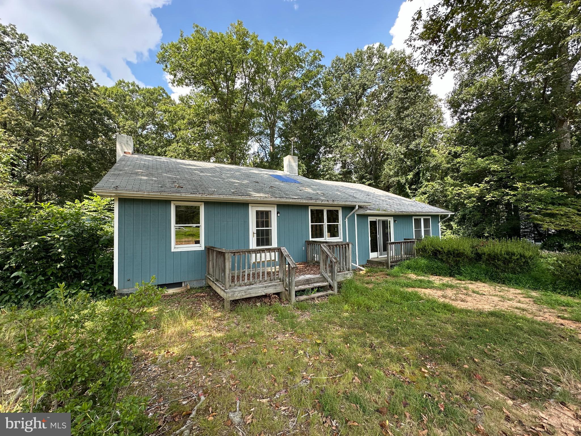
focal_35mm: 14
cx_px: 290
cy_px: 218
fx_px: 235
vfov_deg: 85.7
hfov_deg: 102.1
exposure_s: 1/302
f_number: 2.2
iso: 40
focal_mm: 2.22
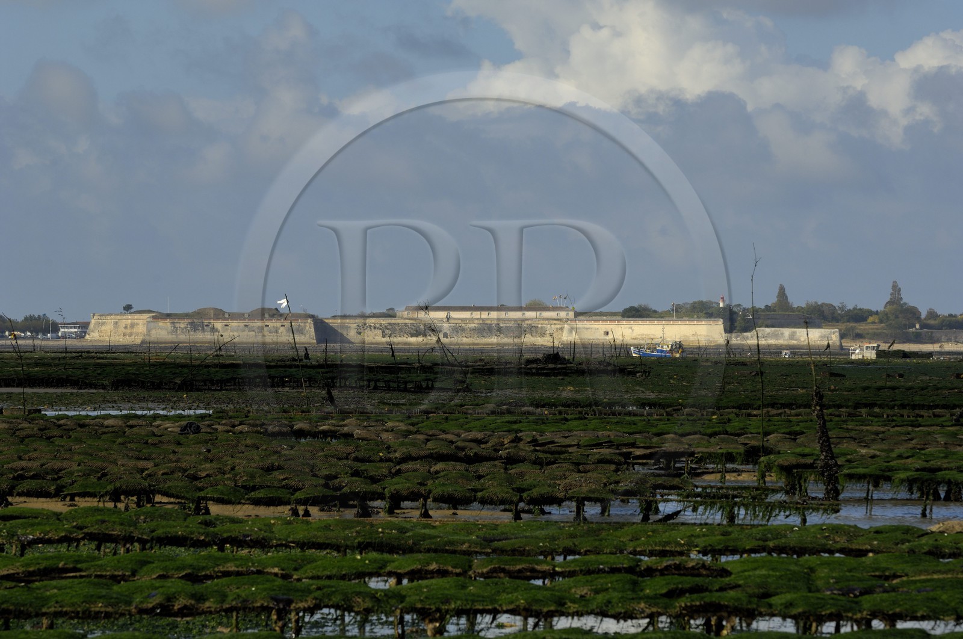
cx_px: 482
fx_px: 5610
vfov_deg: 6.5
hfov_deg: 9.8
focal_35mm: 210
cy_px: 320
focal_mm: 140
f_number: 9.5
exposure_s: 1/160
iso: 100
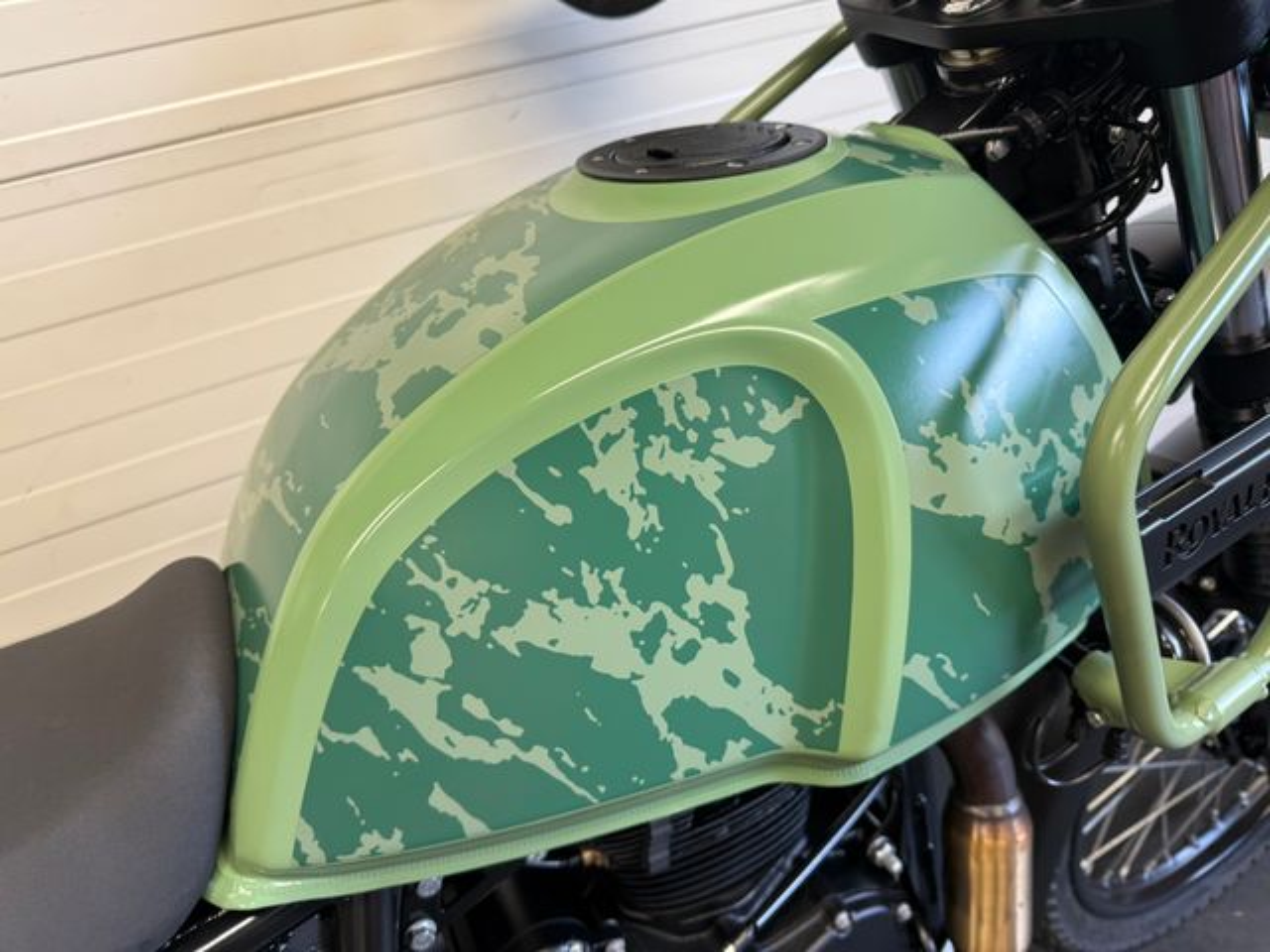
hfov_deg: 71.6
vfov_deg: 56.8
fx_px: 881
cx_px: 635
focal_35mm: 24
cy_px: 476
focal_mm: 6.76
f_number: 1.78
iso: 125
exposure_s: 1/50
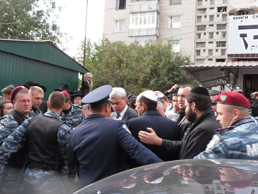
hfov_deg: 52.6
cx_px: 129
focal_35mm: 35
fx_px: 261
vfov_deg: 40.7
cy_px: 97
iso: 100
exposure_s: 1/90
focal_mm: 6.3
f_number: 3.5
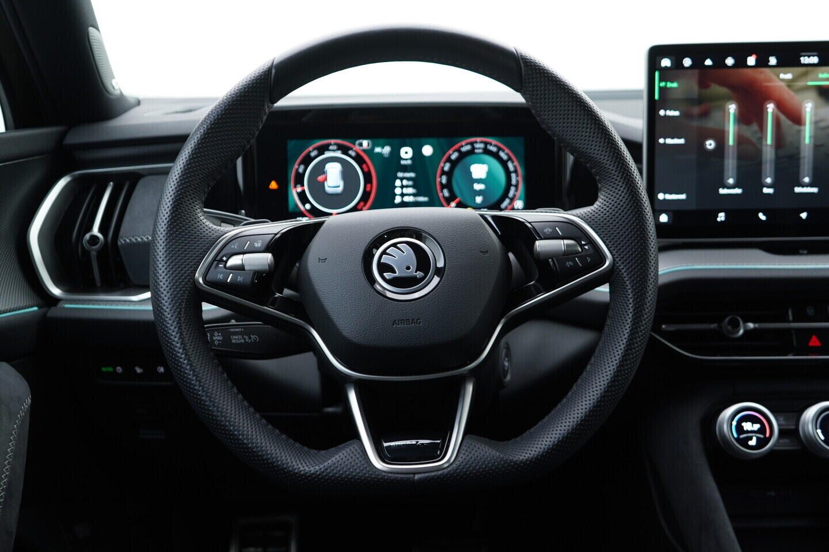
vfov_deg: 36.9
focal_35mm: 36
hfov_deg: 53.1
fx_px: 829
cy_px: 276
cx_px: 414
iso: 250
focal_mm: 24
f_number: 2.8
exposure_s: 1/40
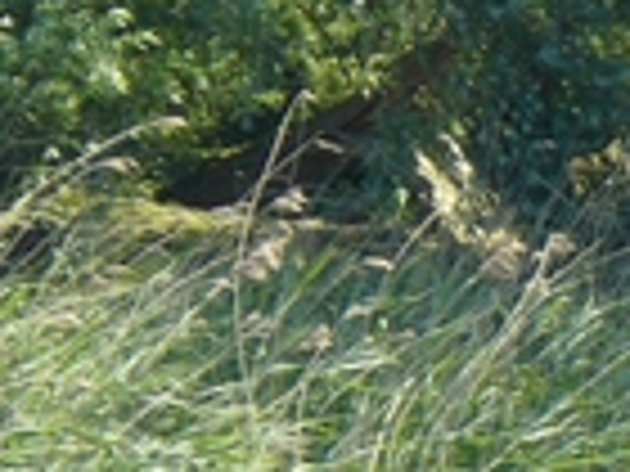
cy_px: 881
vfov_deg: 0.8
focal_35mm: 1853
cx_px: 900
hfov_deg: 1.1
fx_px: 33724
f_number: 5.6
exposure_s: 1/320
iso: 200
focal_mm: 72
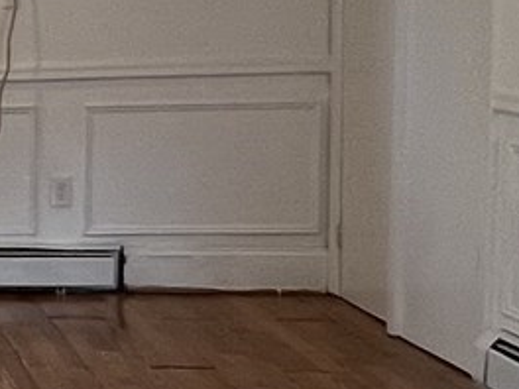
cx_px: -552
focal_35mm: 101
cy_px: 136
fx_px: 1514
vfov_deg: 14.6
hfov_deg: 15.2
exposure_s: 1/120
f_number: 1.8
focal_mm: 1.57
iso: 100
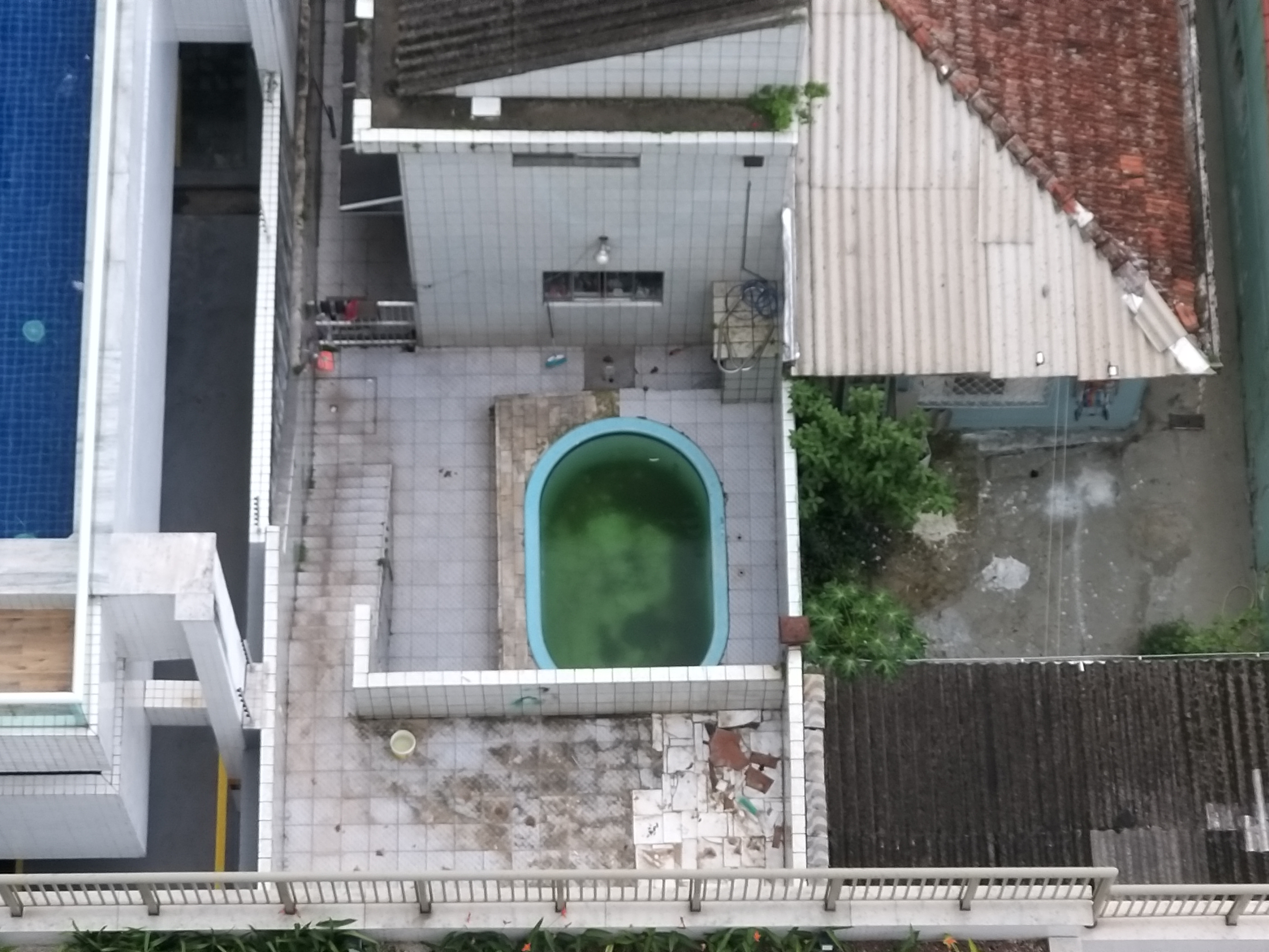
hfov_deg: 36.8
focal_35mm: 52
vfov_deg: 28.0
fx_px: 1906
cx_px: 634
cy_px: 476
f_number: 2.4
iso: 40
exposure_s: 1/154
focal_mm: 5.54
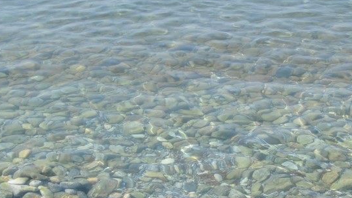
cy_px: 188
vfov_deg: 14.9
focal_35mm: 80
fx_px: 747
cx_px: 240
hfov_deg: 26.3
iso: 100
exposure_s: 1/200
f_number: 7.1
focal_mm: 24
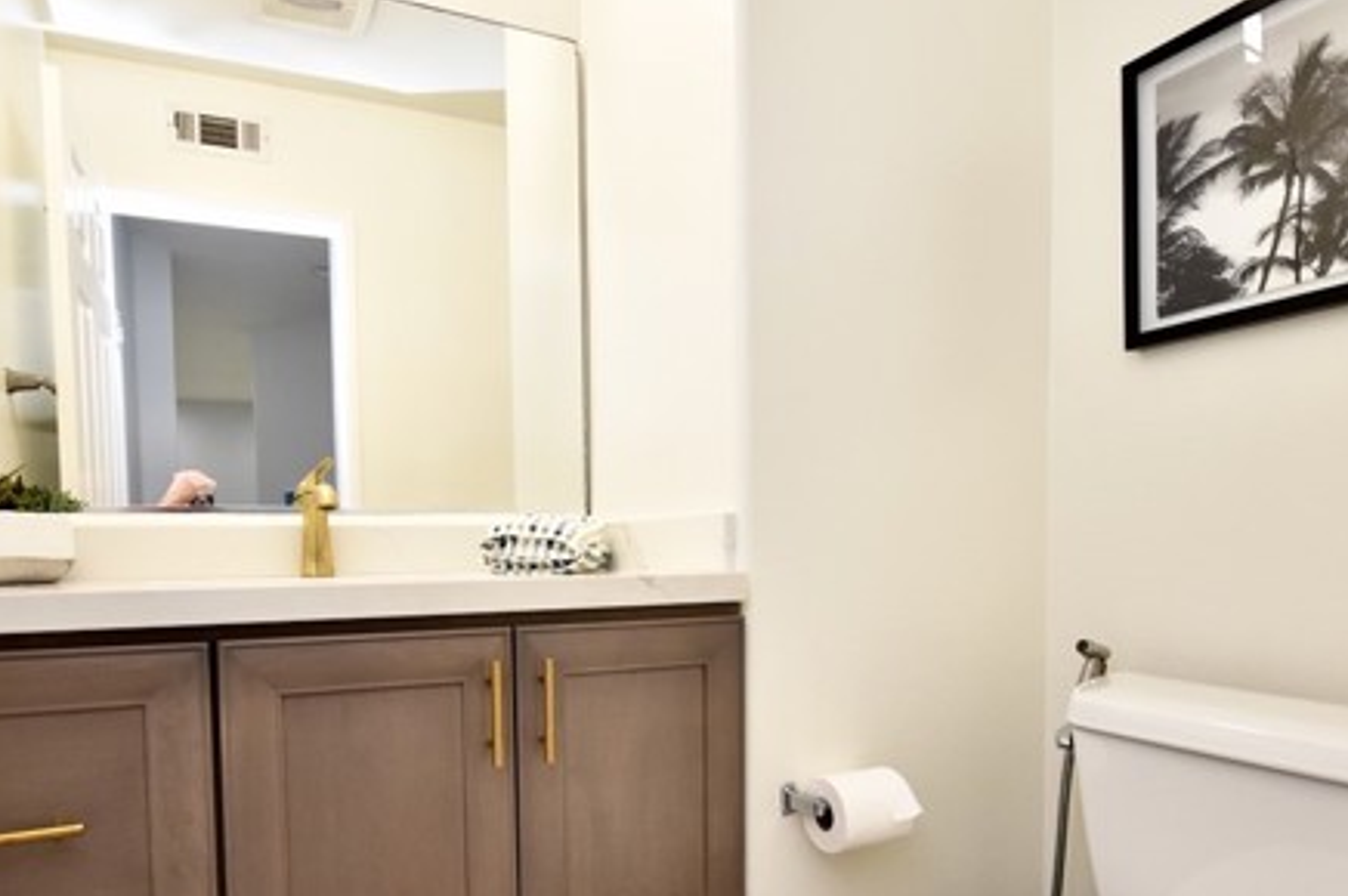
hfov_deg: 78.3
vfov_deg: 56.0
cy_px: 596
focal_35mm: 22
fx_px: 823
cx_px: 587
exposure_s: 1/125
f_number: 4
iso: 1100
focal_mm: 10
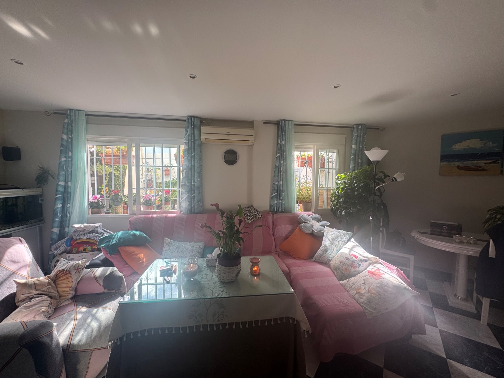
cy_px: 189
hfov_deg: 102.1
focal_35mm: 14
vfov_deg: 85.7
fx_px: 204
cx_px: 252
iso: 40
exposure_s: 1/118
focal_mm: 2.22
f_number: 2.2
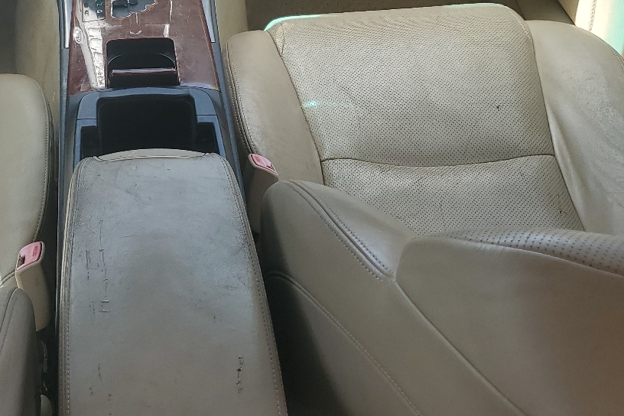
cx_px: 119
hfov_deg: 36.2
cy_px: 56
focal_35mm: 53
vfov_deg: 24.9
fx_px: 919
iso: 50
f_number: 1.5
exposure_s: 1/476
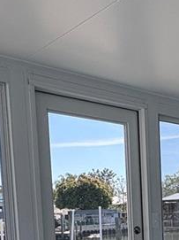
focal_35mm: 62
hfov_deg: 22.3
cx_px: 199
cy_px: 252
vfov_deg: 28.8
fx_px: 428
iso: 40
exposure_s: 1/741
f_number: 2.2
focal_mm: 2.22
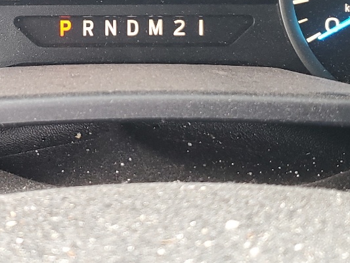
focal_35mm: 78
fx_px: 789
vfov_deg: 18.2
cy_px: -22
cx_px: 89
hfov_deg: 24.7
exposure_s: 1/60.2
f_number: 1.5
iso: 78
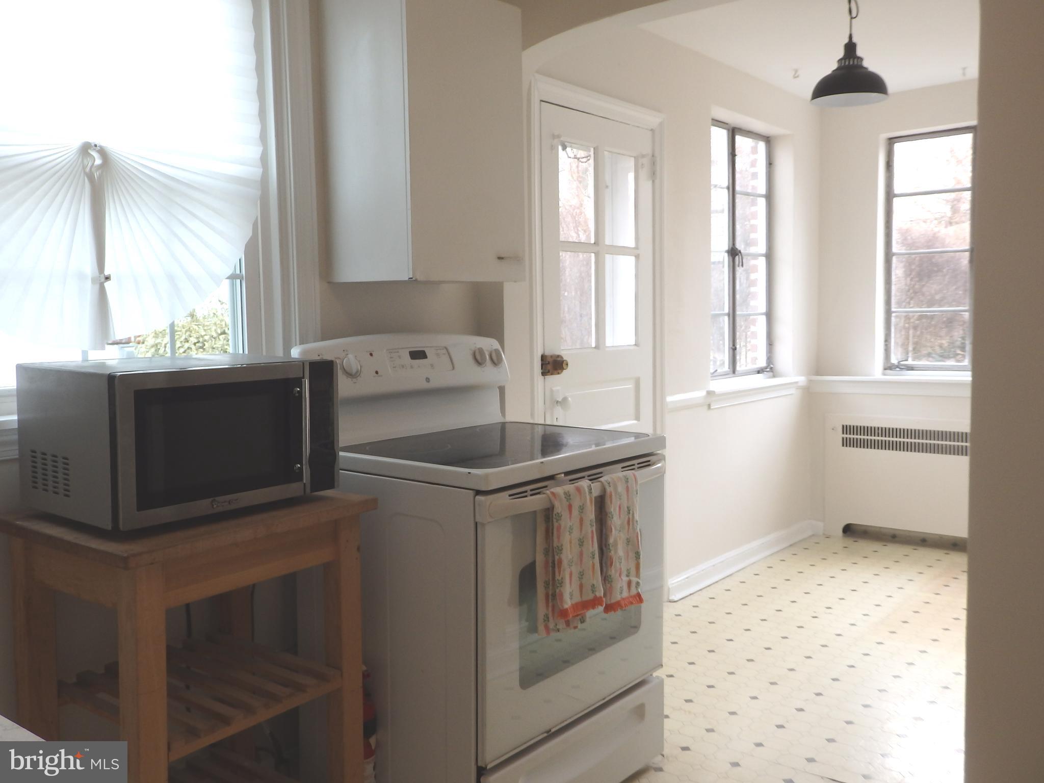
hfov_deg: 60.0
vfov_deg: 46.8
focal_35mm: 30
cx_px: 522
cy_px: 392
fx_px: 905
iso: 125
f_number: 3.3
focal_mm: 5.5
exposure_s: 1/100
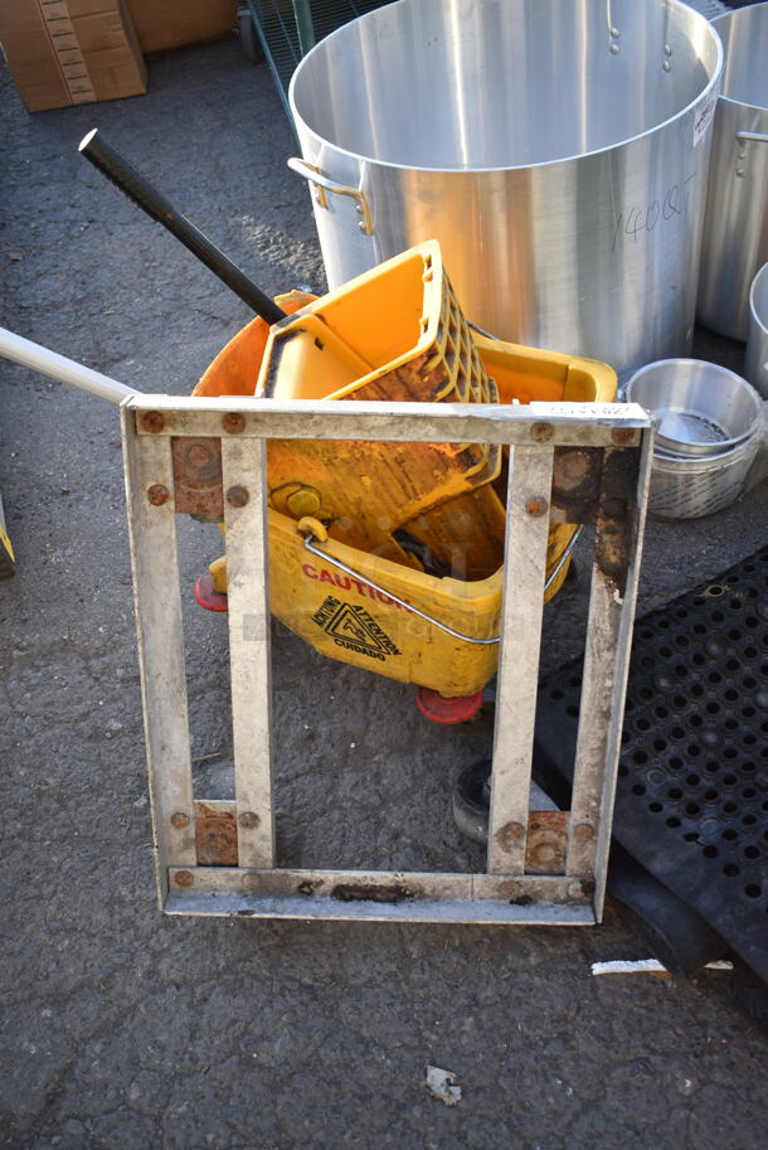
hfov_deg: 36.9
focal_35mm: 36
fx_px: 1150
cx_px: 384
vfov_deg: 53.1
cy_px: 575
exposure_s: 1/125
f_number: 3.8
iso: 140
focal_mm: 24
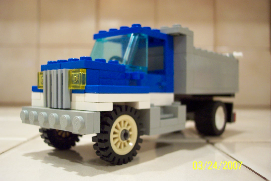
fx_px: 286
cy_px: 90
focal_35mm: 38
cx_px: 136
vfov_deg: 35.1
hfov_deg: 50.7
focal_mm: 8
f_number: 2.8
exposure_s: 1/30
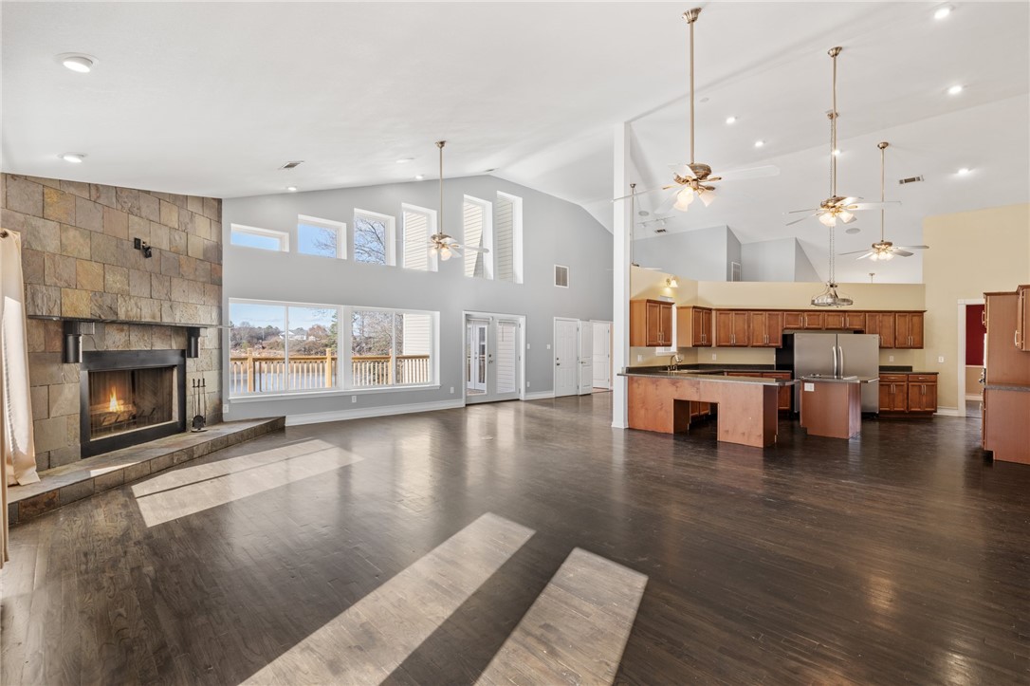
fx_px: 458
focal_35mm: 16
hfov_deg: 96.8
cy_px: 343
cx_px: 515
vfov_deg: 73.7
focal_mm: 16
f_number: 9
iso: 200
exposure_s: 1/320
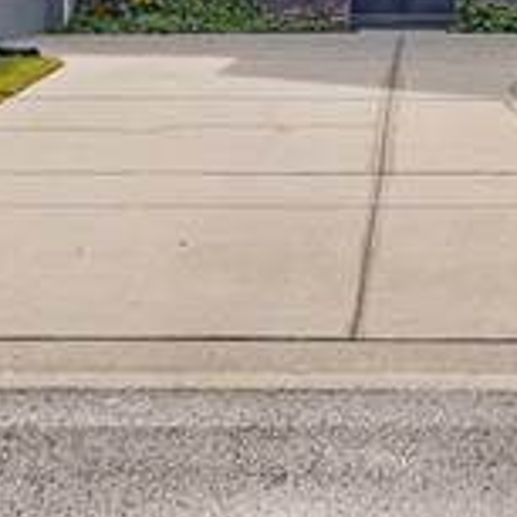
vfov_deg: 17.6
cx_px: 419
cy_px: -115
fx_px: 1586
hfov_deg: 18.3
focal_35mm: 94
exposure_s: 1/250
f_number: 9
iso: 100
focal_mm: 11
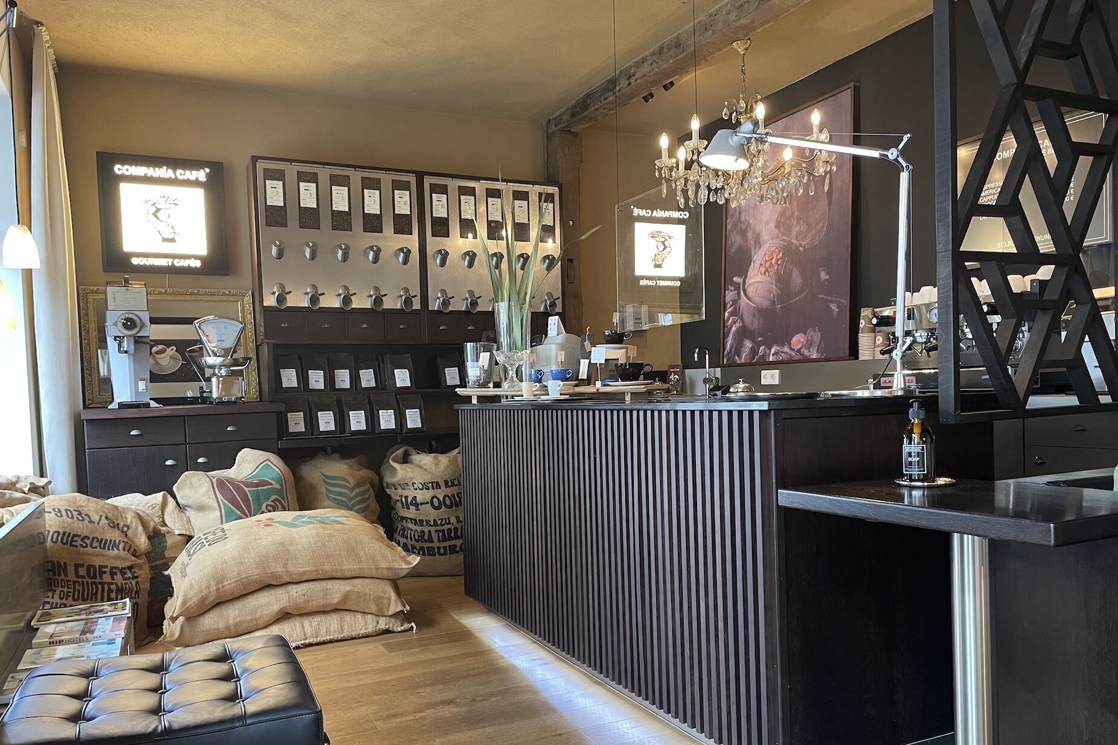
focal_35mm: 28
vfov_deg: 46.3
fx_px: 869
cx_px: 570
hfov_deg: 65.5
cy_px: 424
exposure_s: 1/50
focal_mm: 4.2
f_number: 1.6
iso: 200
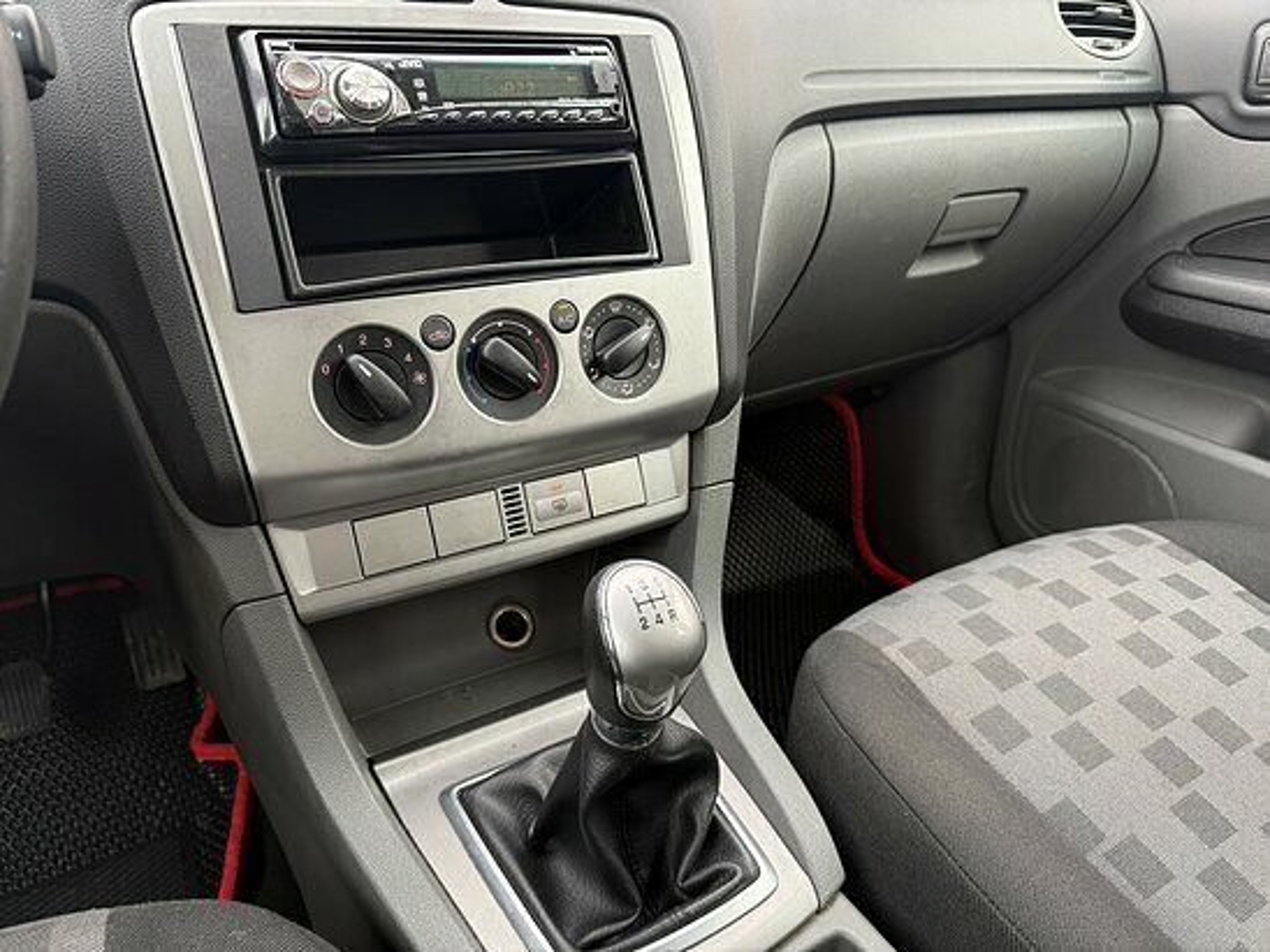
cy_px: 476
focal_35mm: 24
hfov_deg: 71.6
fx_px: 881
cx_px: 635
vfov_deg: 56.8
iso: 125
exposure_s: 1/121
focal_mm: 6.76
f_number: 1.78
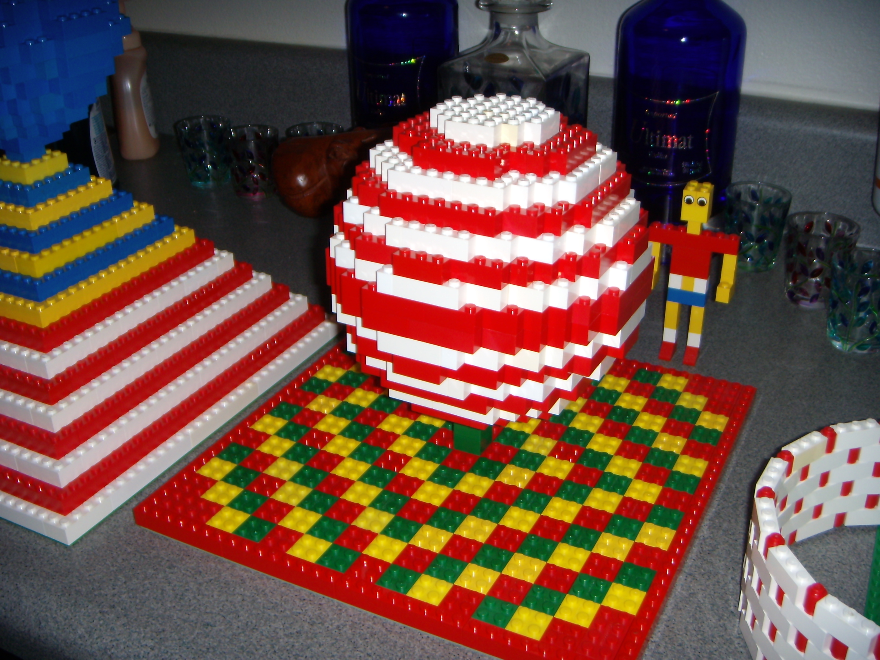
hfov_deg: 49.0
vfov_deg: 37.7
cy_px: 330
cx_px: 440
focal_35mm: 38
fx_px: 966
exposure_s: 1/60.2
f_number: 3.5
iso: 64
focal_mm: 6.4
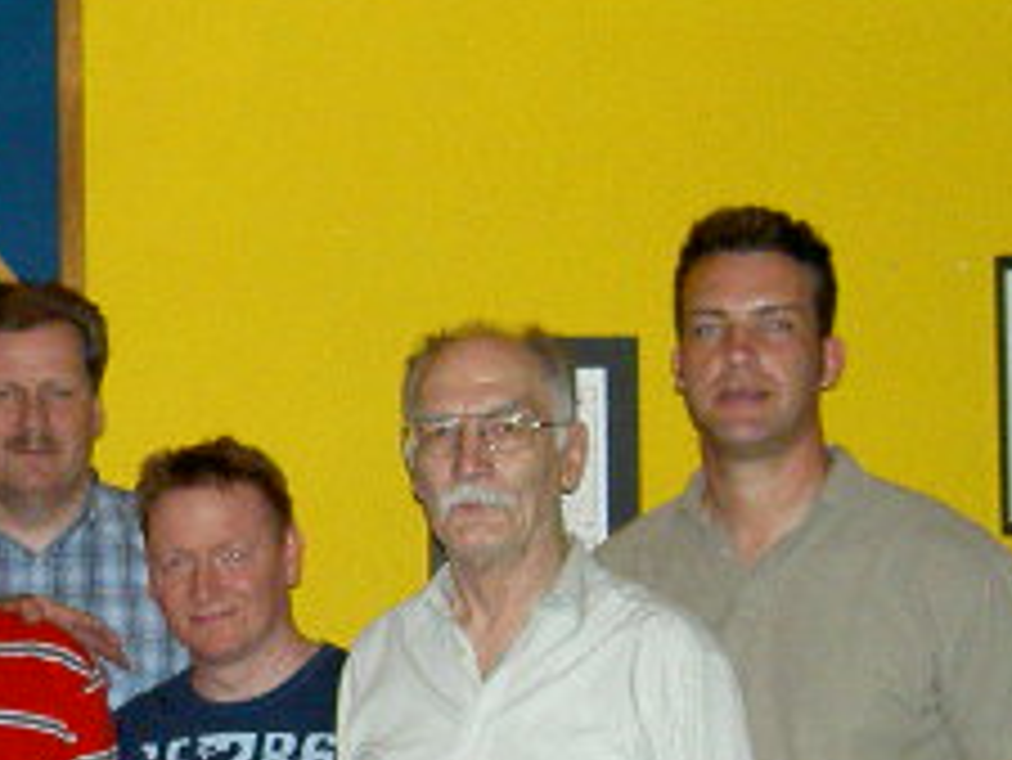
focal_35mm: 111
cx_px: -36
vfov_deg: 13.3
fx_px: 3247
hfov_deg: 17.3
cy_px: 580
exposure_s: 1/59.5
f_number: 2.8
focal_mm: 8
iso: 100
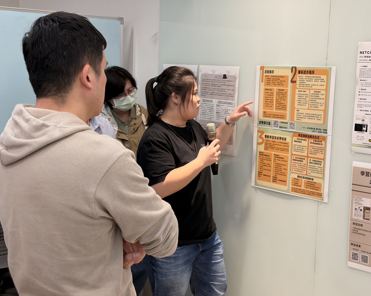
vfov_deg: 27.6
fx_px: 604
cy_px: 149
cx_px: 198
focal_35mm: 55
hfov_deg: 34.1
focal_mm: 5.96
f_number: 1.6
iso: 64
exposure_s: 1/60
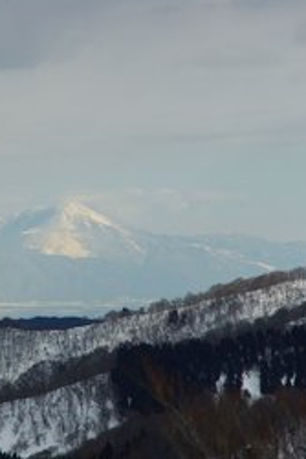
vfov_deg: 6.4
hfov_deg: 4.3
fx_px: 4112
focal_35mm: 323
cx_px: 108
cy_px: 233
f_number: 10
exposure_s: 1/500
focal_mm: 135
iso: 200
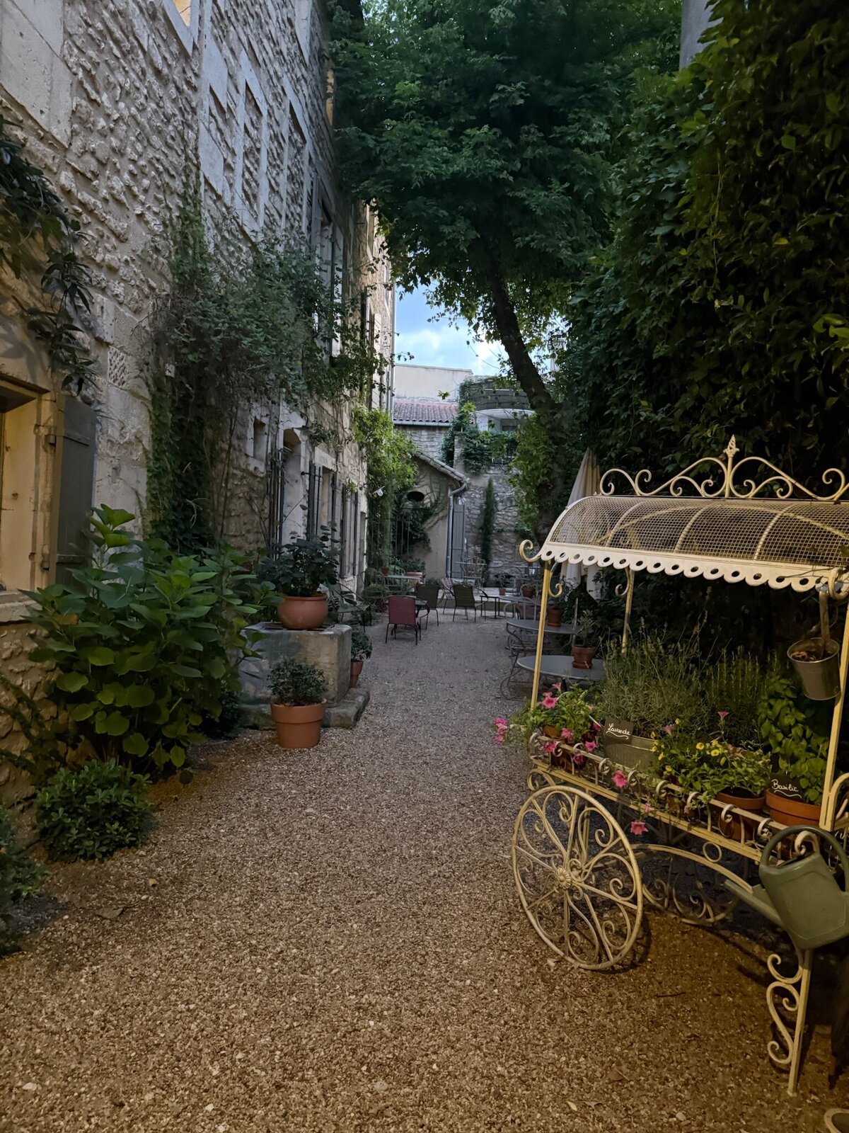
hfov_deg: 56.8
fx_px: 785
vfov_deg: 71.6
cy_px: 566
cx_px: 424
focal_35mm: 24
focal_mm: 6.76
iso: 1250
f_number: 1.78
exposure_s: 1/30
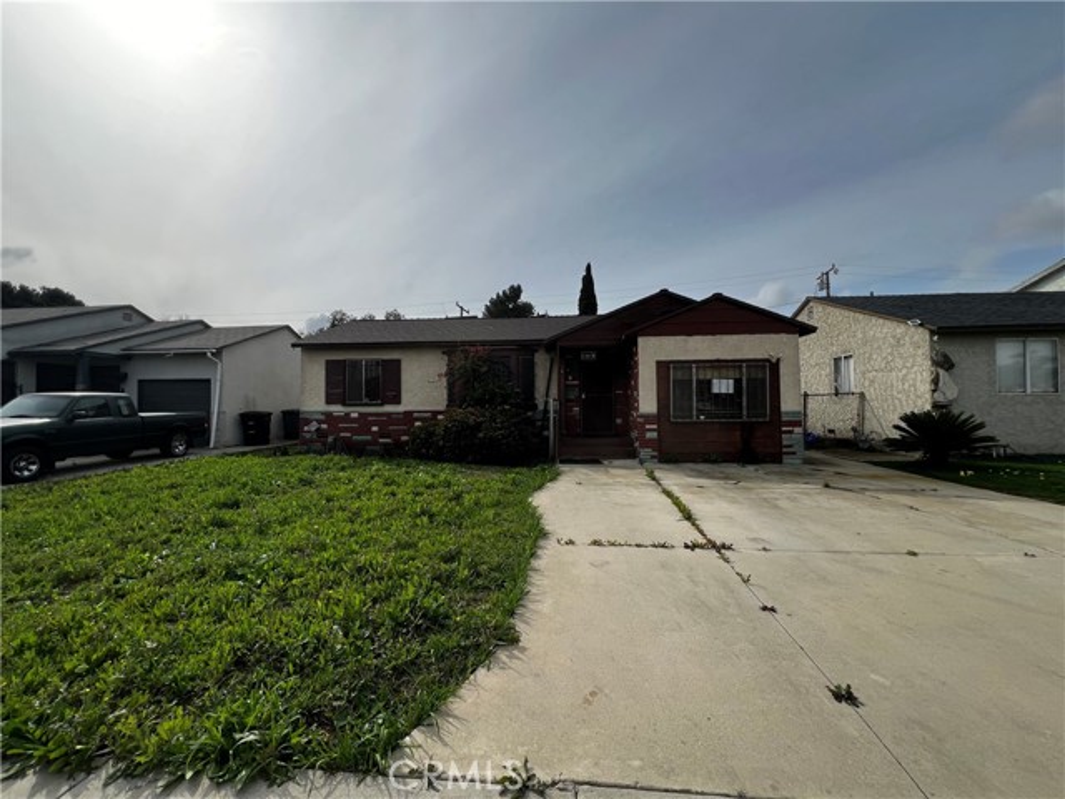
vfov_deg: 89.9
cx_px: 532
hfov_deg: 106.2
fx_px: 400
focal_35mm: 13
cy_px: 400
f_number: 1.8
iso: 32
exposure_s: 1/1754
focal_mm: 1.57
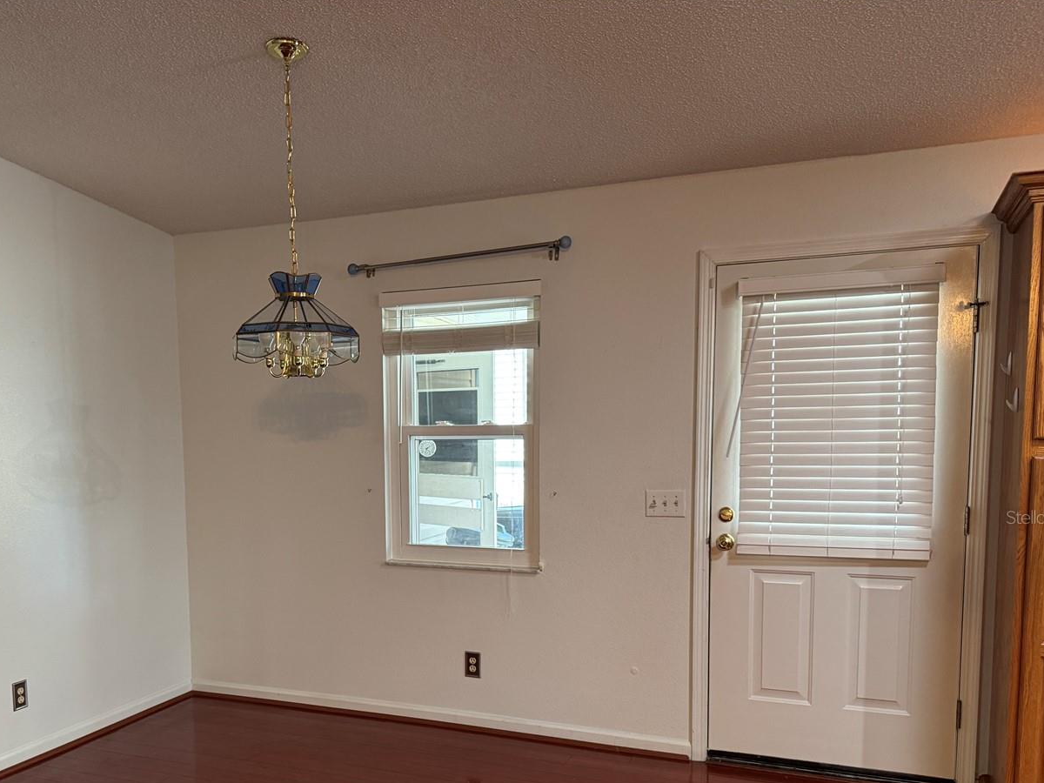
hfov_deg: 56.2
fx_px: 965
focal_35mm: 32
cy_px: 517
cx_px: 392
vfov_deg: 43.6
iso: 320
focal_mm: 6.76
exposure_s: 1/60
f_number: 1.78
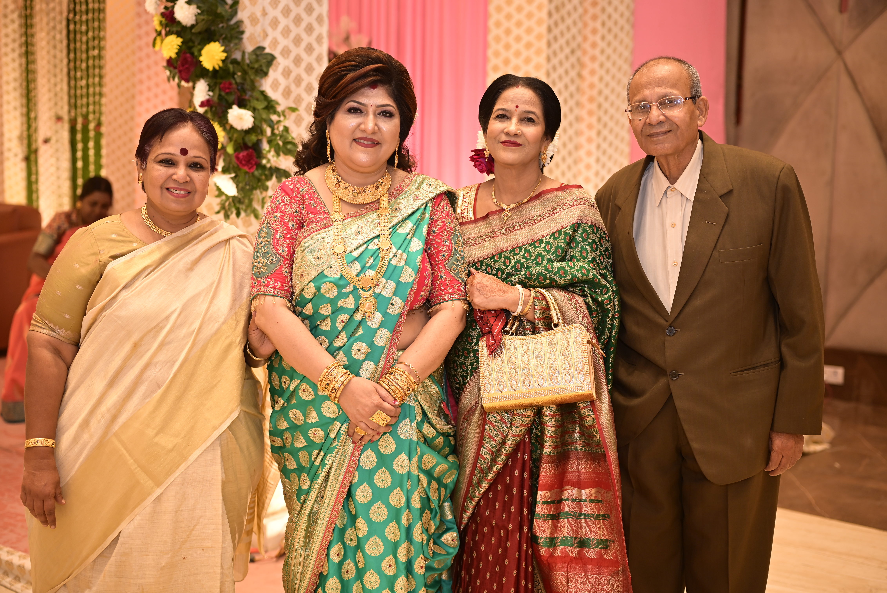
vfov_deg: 27.0
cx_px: 444
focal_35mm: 50
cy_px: 296
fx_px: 1233
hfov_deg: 39.6
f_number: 2.2
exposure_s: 1/160
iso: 400
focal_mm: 50
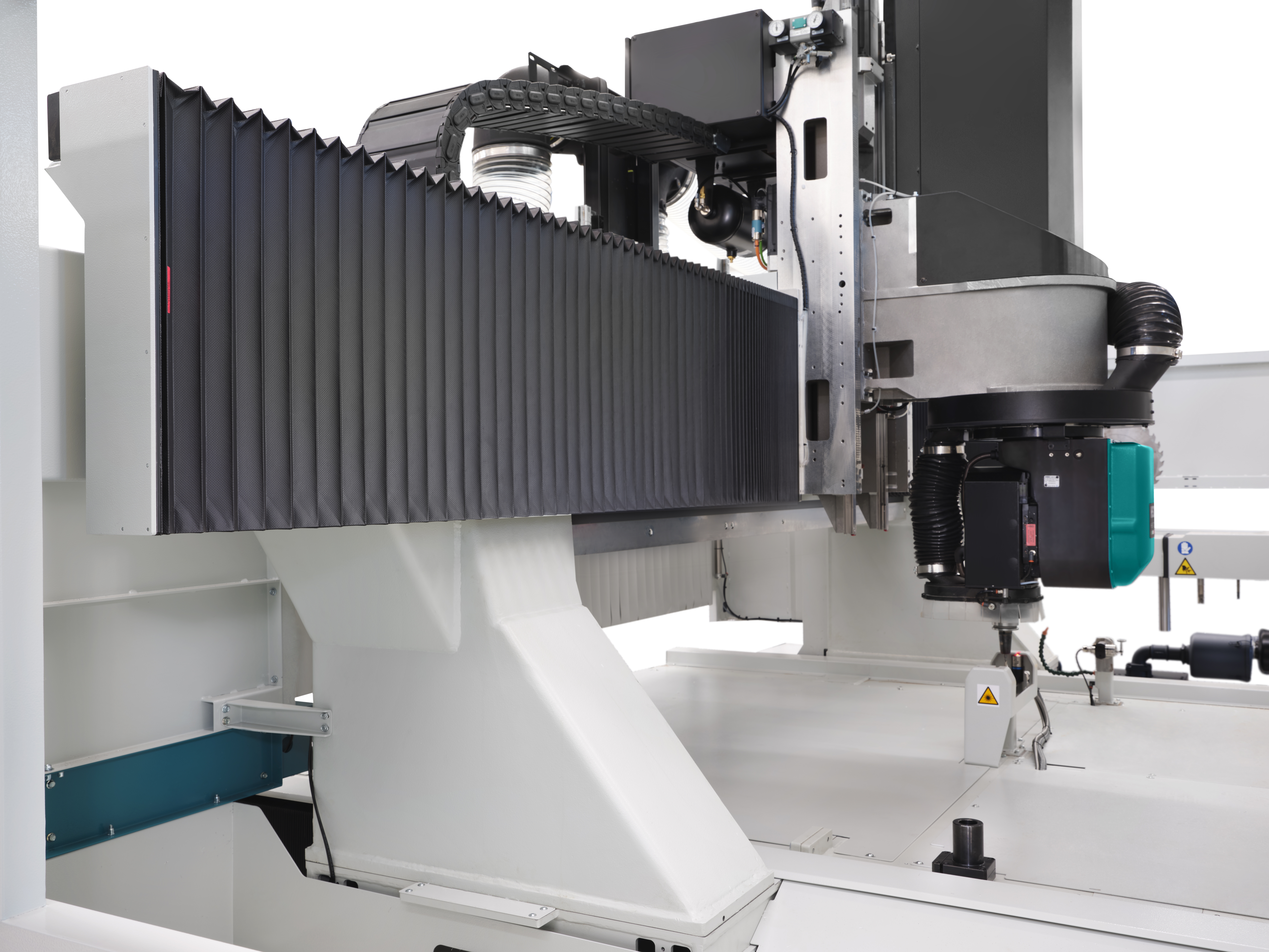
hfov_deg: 58.4
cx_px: 634
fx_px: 1136
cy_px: 476
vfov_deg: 45.4
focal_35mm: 31
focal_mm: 39.6
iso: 100
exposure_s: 1.5
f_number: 11
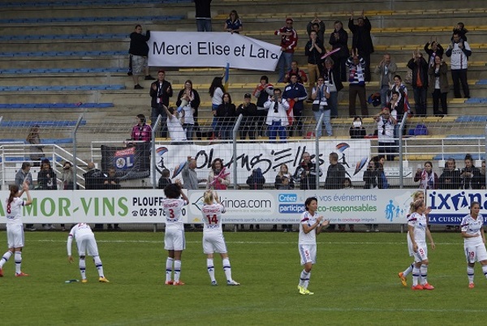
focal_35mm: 225
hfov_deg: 9.1
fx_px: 3048
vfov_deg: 6.1
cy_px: 163
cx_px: 244
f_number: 6.3
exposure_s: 1/400
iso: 100
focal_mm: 150
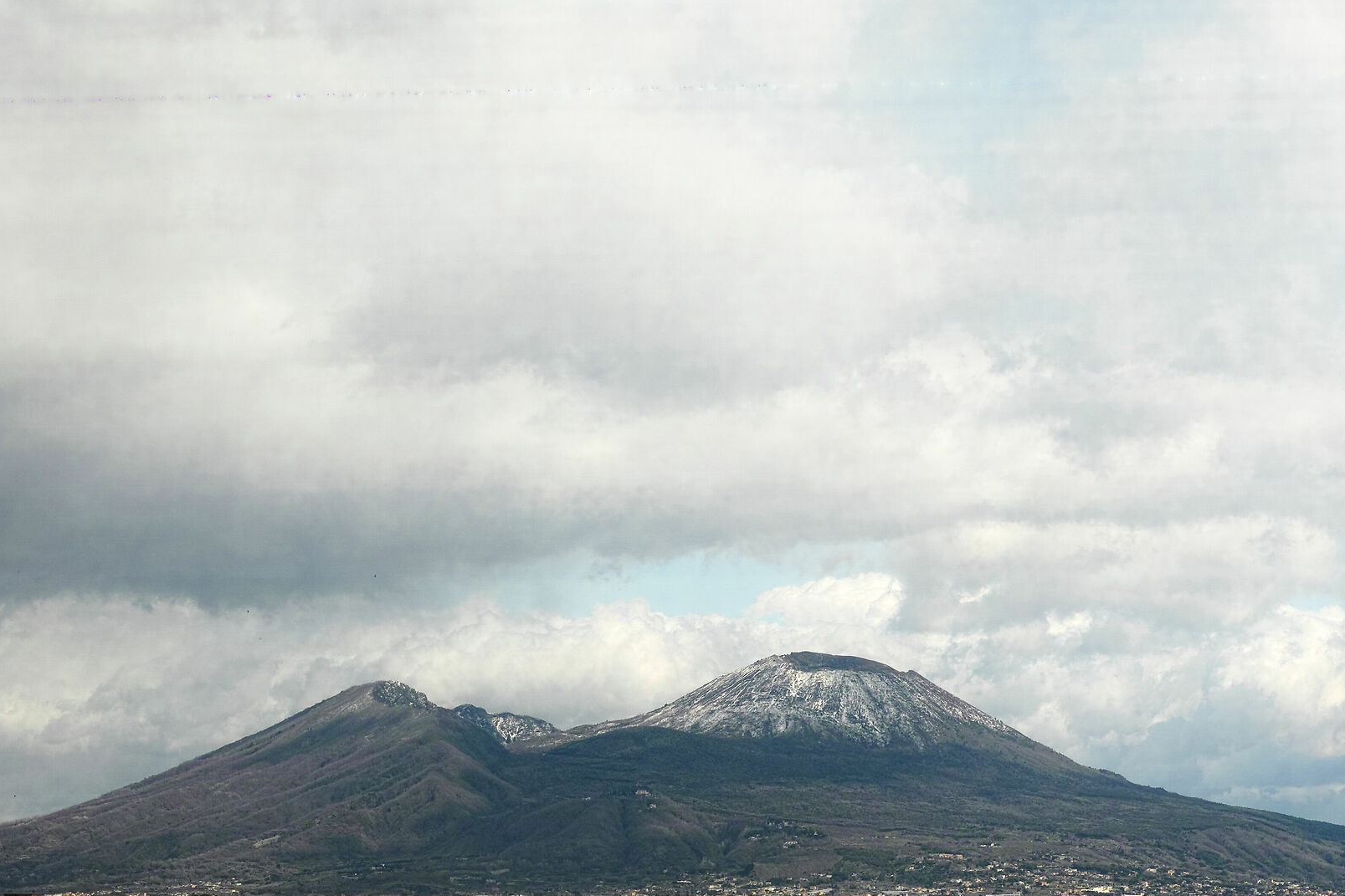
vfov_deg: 12.2
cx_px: 960
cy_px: 510
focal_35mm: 112
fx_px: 4184
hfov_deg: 18.2
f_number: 6.3
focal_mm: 50
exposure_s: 1/1250
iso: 200
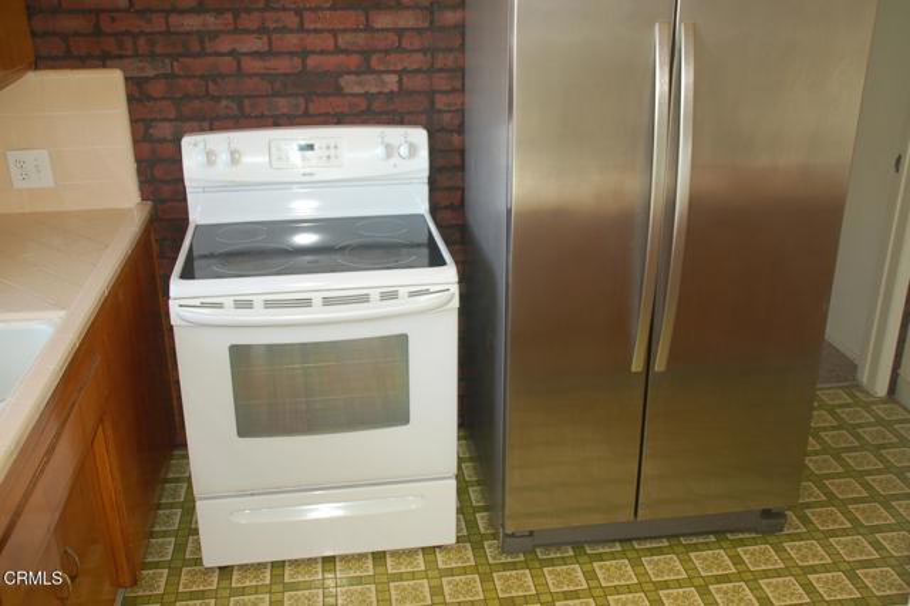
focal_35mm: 38
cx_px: 455
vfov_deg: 35.5
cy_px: 303
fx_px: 947
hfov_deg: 51.3
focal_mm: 25
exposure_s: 1/60
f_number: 4
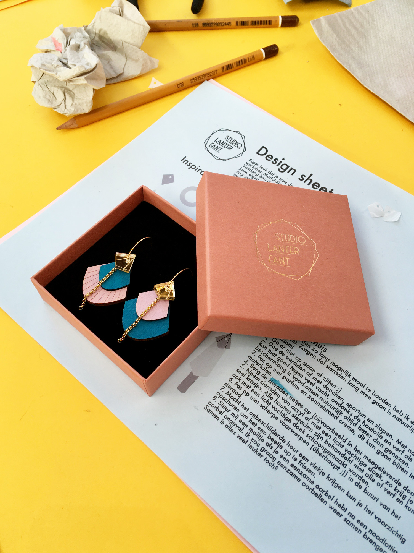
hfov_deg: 48.2
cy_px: 276
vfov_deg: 61.7
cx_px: 207
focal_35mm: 29
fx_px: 462
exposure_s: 1/50
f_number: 2.2
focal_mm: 4.2
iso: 32
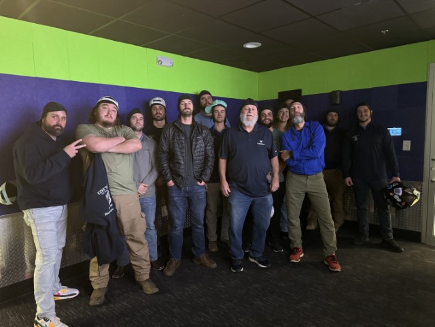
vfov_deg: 56.8
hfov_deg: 71.6
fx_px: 302
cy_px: 164
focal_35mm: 24
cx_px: 218
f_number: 1.78
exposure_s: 1/30
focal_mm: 6.76
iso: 1600
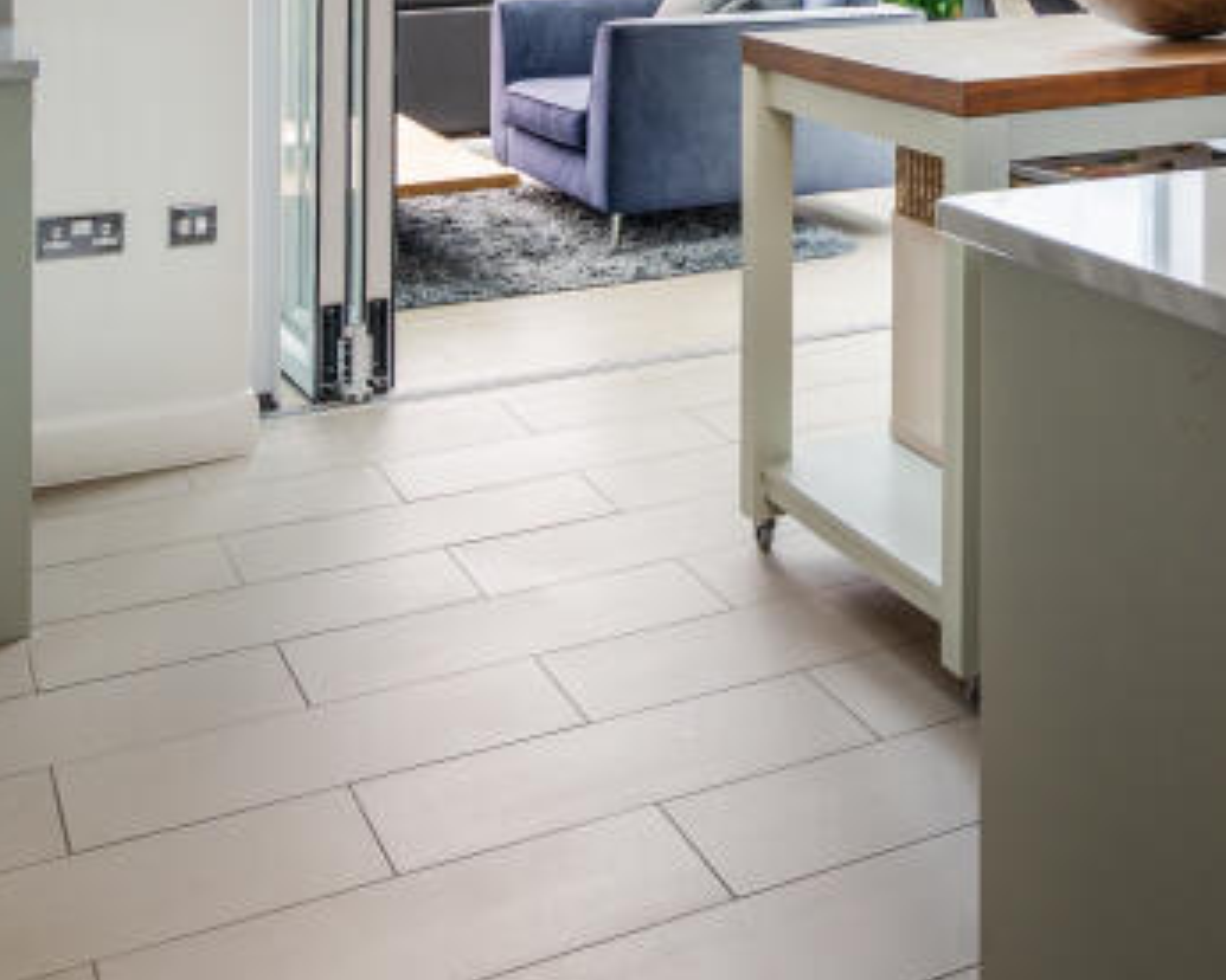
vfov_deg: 26.1
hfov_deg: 30.2
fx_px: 1923
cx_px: 1468
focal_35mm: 53
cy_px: -133
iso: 320
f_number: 8
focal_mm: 19
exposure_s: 1/13
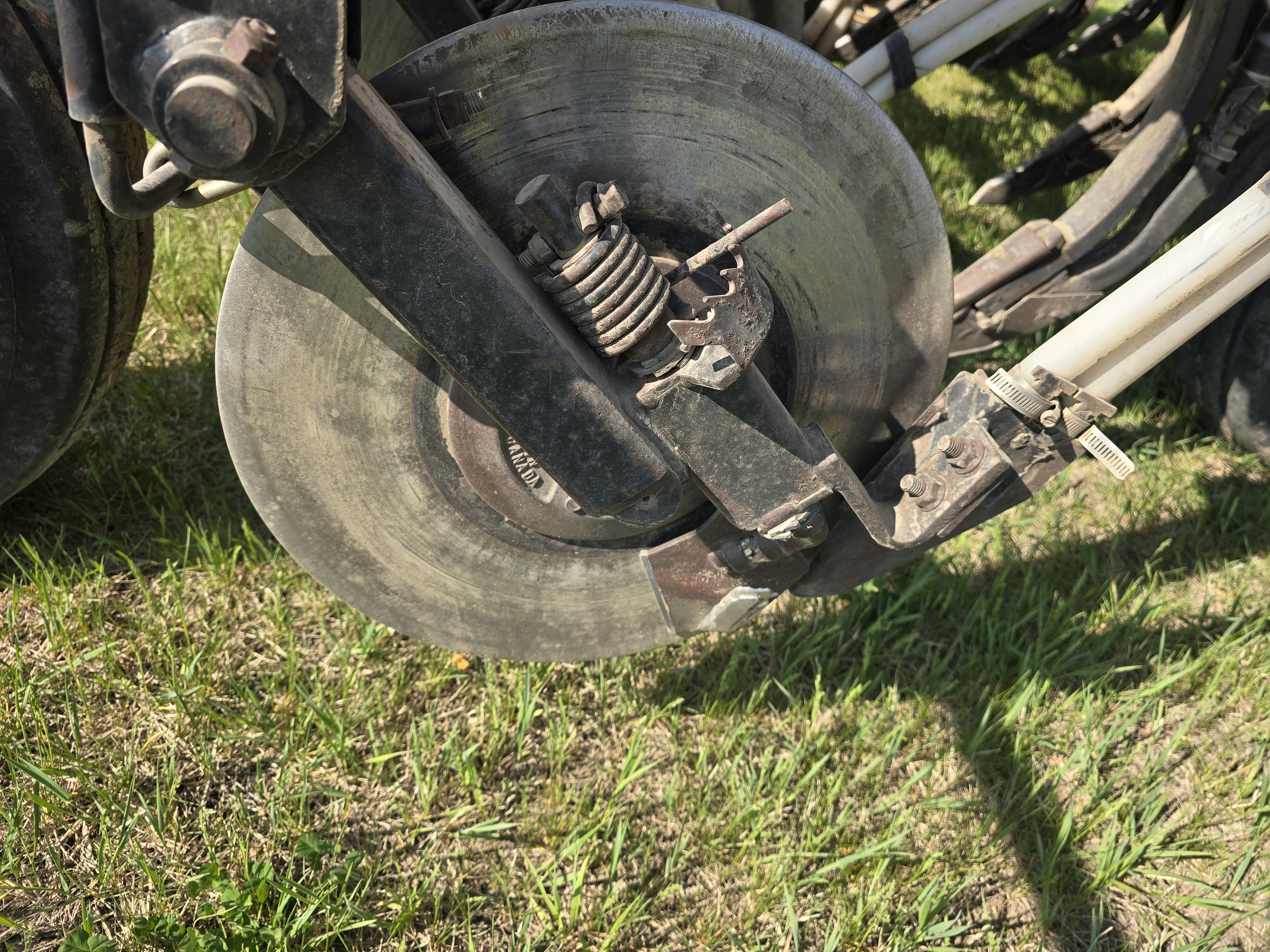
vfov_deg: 58.9
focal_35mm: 23
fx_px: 844
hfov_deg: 73.9
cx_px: 635
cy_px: 476
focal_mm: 6.3
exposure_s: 1/368
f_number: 1.7
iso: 12
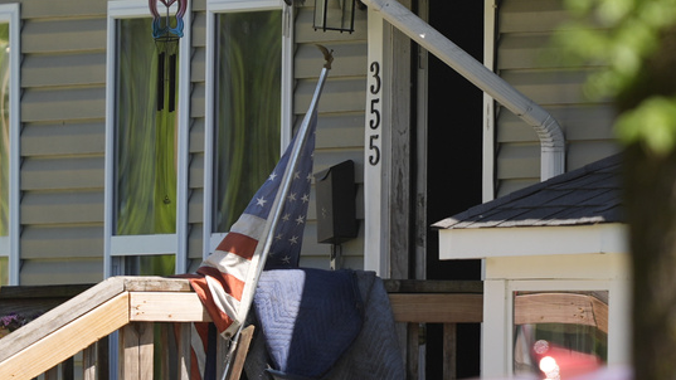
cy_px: 156
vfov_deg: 1.0
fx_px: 21509
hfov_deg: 1.8
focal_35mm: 1200
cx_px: 251
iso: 250
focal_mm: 400
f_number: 2.8
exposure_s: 1/2500
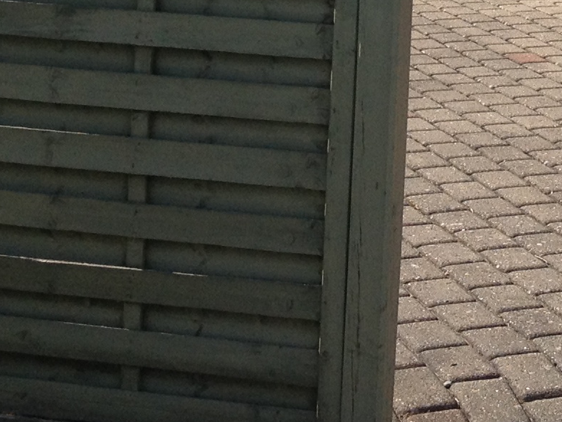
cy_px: -332
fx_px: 2371
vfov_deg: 9.7
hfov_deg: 13.1
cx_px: 722
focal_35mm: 146
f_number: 2.4
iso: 50
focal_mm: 4.28
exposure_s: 1/1346
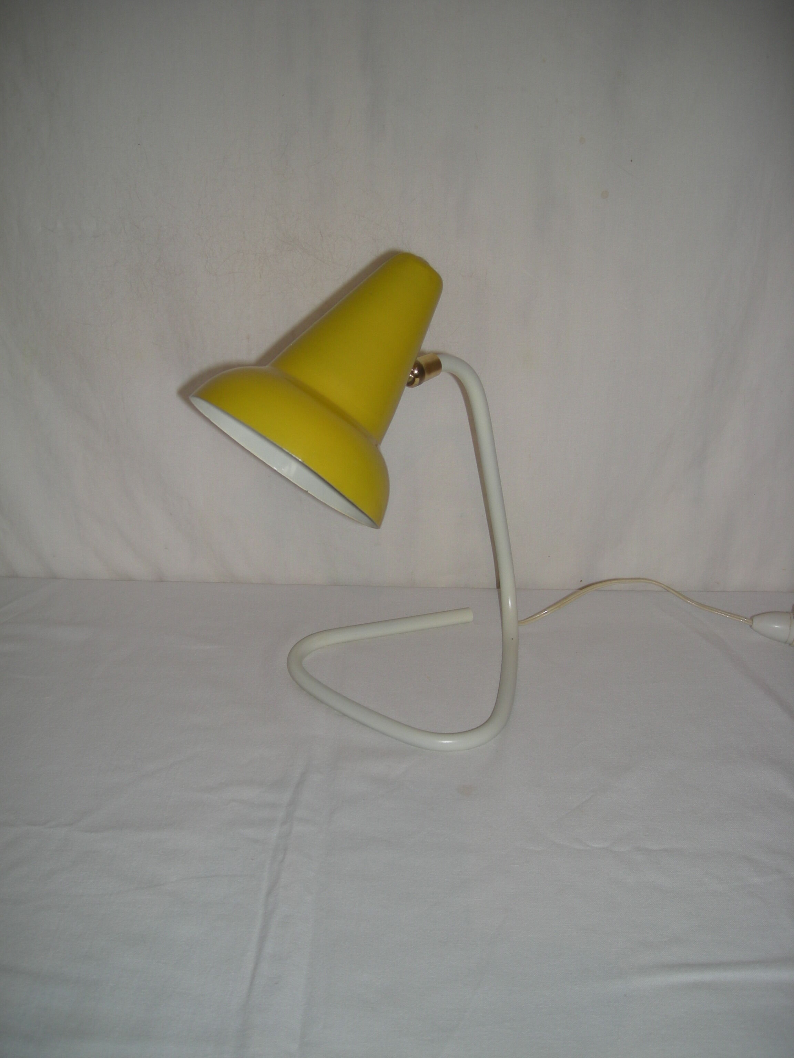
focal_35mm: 35
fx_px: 1070
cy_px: 529
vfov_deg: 52.6
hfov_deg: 40.7
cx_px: 397
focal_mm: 5.7
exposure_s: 1/33.3
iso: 50
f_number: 2.8
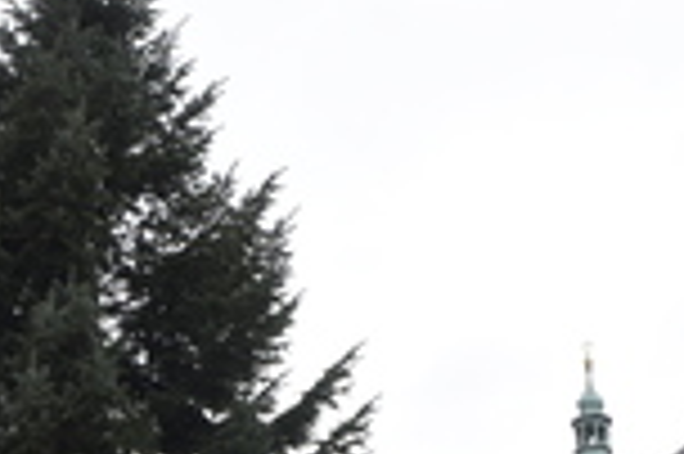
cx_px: 40
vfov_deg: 13.3
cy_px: 755
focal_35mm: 95
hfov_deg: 20.9
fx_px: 1803
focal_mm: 24
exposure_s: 1/320
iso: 400
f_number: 8
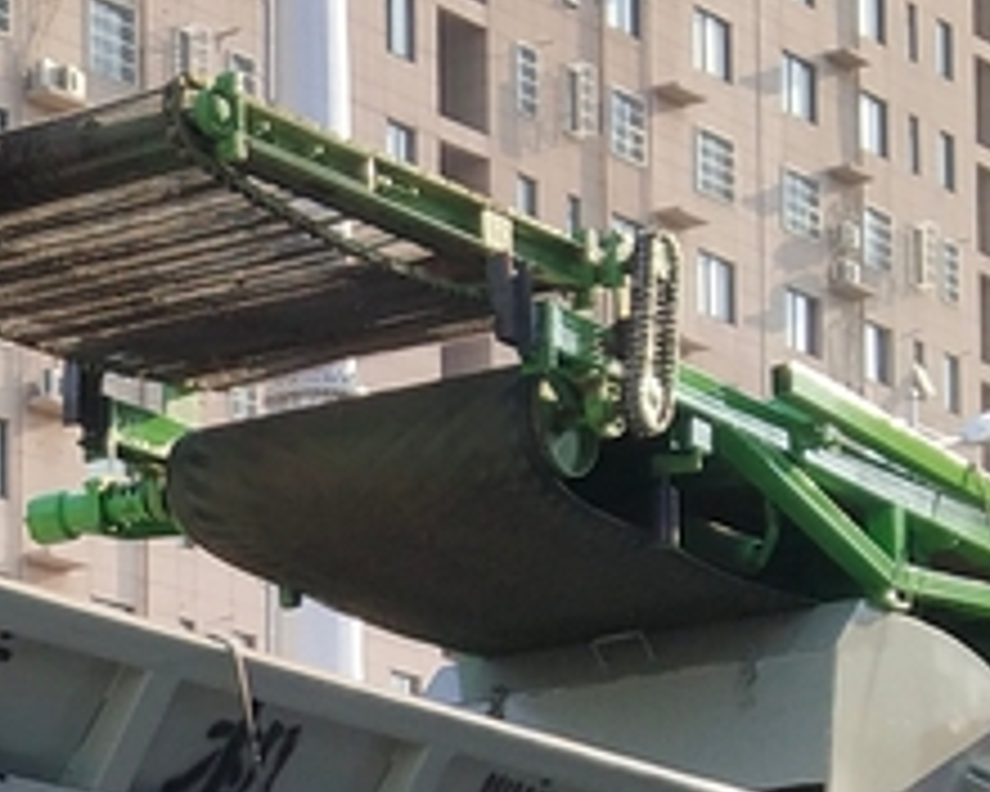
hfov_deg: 11.9
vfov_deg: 9.4
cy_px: 1156
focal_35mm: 160
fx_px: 4688
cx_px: -54
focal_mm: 3.95
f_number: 1.8
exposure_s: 1/1260
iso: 128
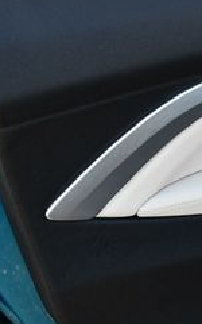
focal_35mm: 98
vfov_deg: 21.2
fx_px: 863
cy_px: 124
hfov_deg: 12.3
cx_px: 354
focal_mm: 18
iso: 400
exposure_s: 1/250
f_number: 5
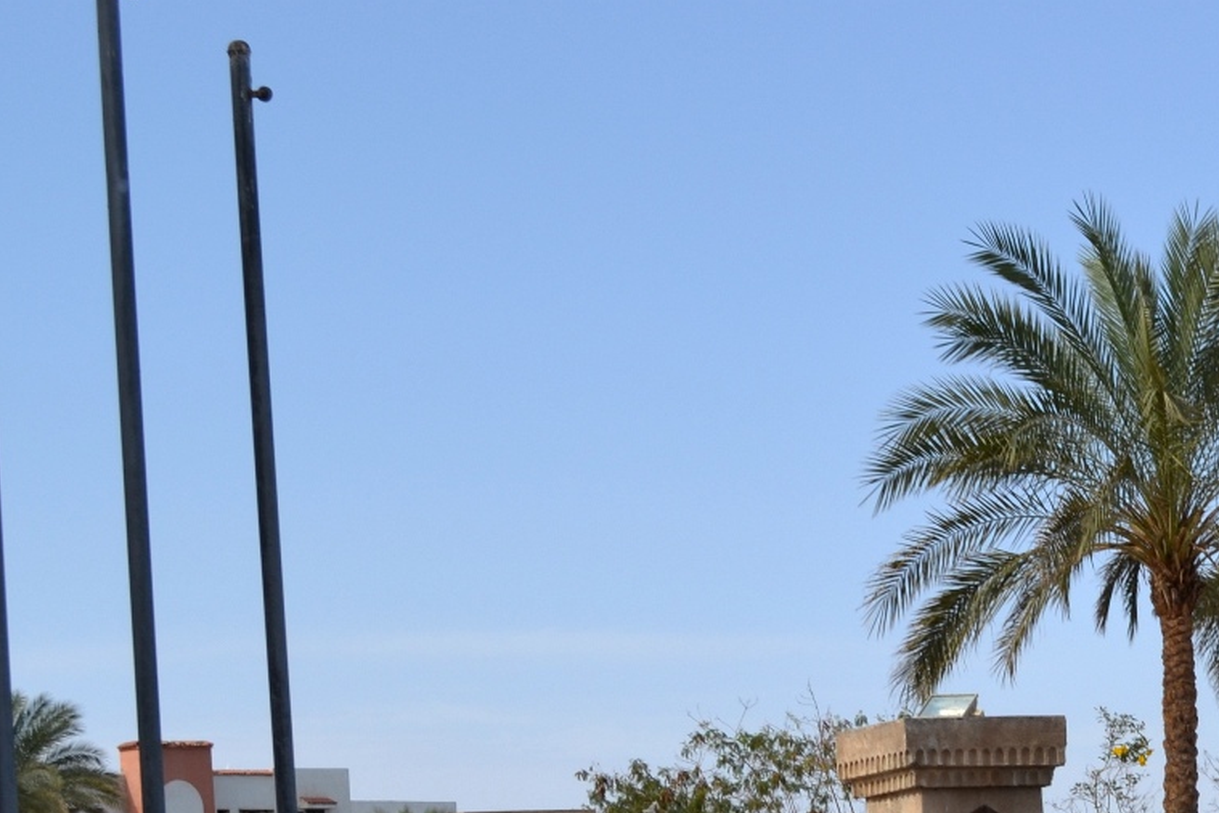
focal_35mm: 108
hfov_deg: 18.4
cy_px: 993
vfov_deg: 12.3
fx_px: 3665
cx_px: 1205
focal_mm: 29
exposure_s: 1/250
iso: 100
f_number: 8
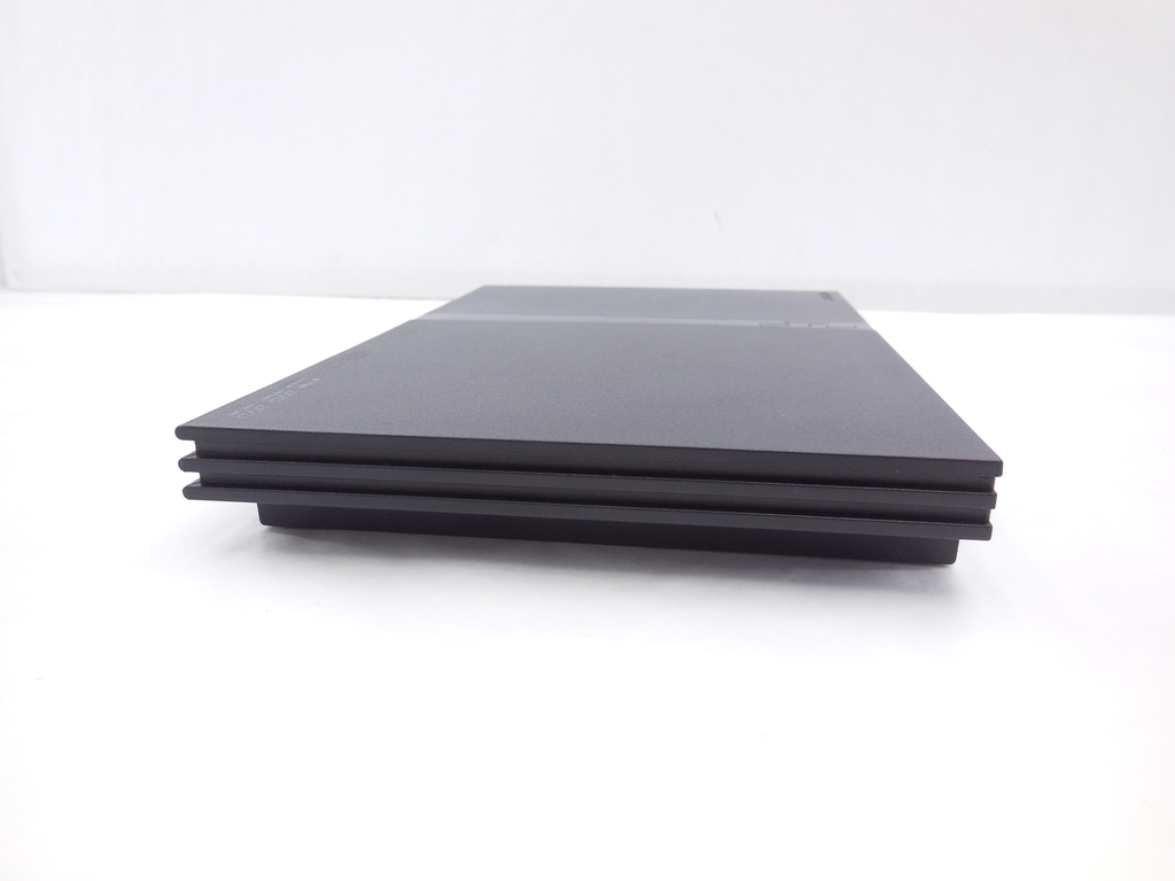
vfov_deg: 54.9
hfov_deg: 69.4
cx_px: 588
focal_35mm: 25
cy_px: 440
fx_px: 849
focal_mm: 4.5
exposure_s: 1/60
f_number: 3.1
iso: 125
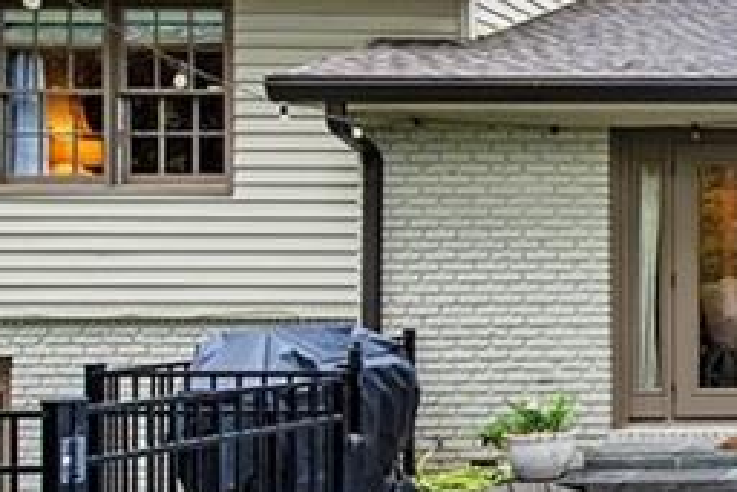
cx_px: 1059
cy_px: 269
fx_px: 1147
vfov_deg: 24.2
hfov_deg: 27.0
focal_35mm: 56
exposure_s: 1/250
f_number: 7.1
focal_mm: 14
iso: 400
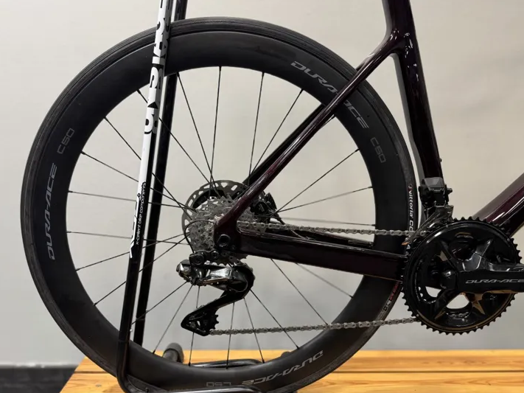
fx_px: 409
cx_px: 245
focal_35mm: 27
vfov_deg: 51.3
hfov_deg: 65.3
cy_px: 215
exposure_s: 1/50
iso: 160
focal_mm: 6.76
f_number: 1.78
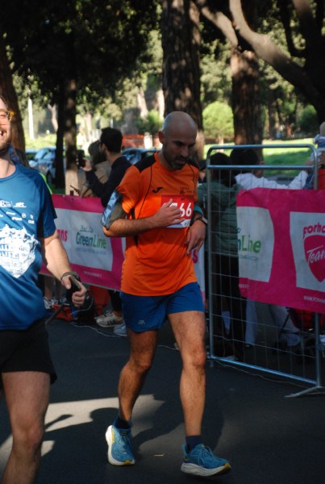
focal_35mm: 112
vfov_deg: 18.1
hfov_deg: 12.2
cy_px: 242
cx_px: 162
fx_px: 1515
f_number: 5.6
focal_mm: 75
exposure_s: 1/500
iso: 1000
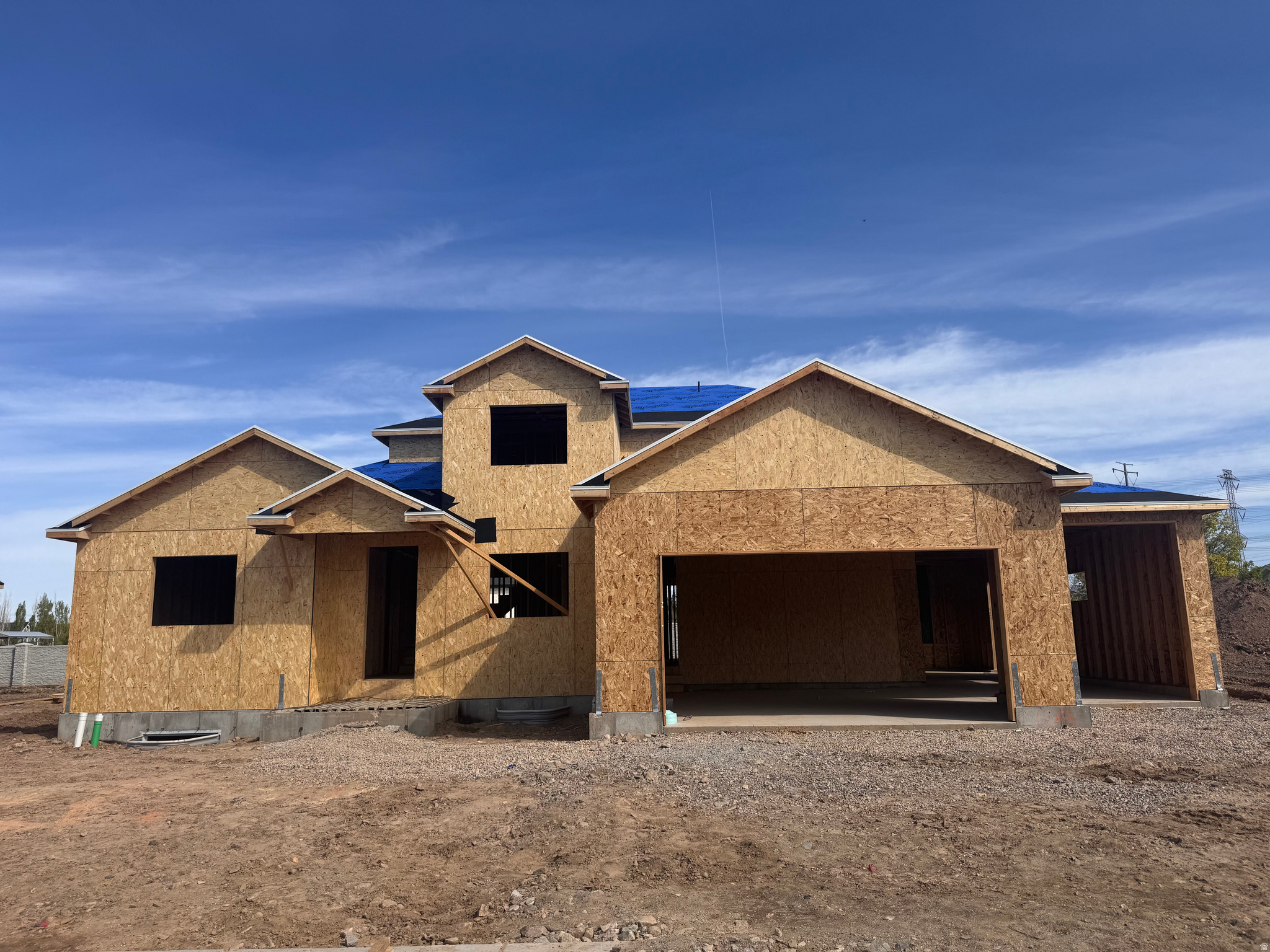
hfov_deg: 71.6
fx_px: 881
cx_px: 635
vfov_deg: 56.8
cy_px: 476
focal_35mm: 24
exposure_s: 1/5814
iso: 80
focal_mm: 6.76
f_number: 1.78
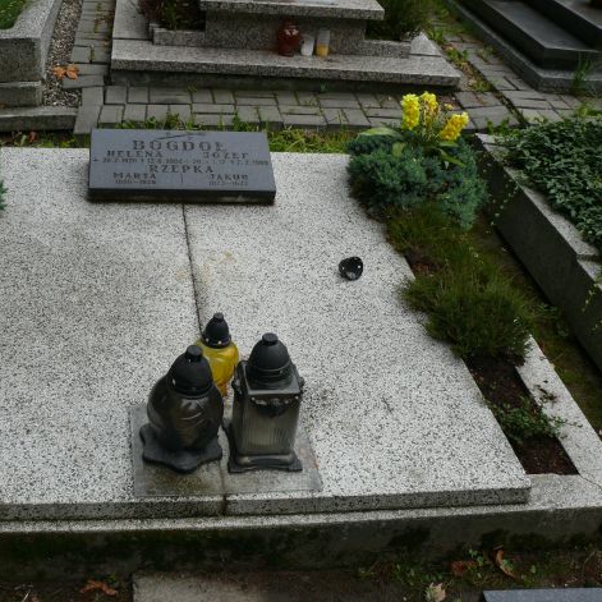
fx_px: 826
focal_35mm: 42
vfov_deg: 40.0
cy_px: 305
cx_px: 217
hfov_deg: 39.7
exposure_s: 1/160
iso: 100
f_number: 4
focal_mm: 7.4
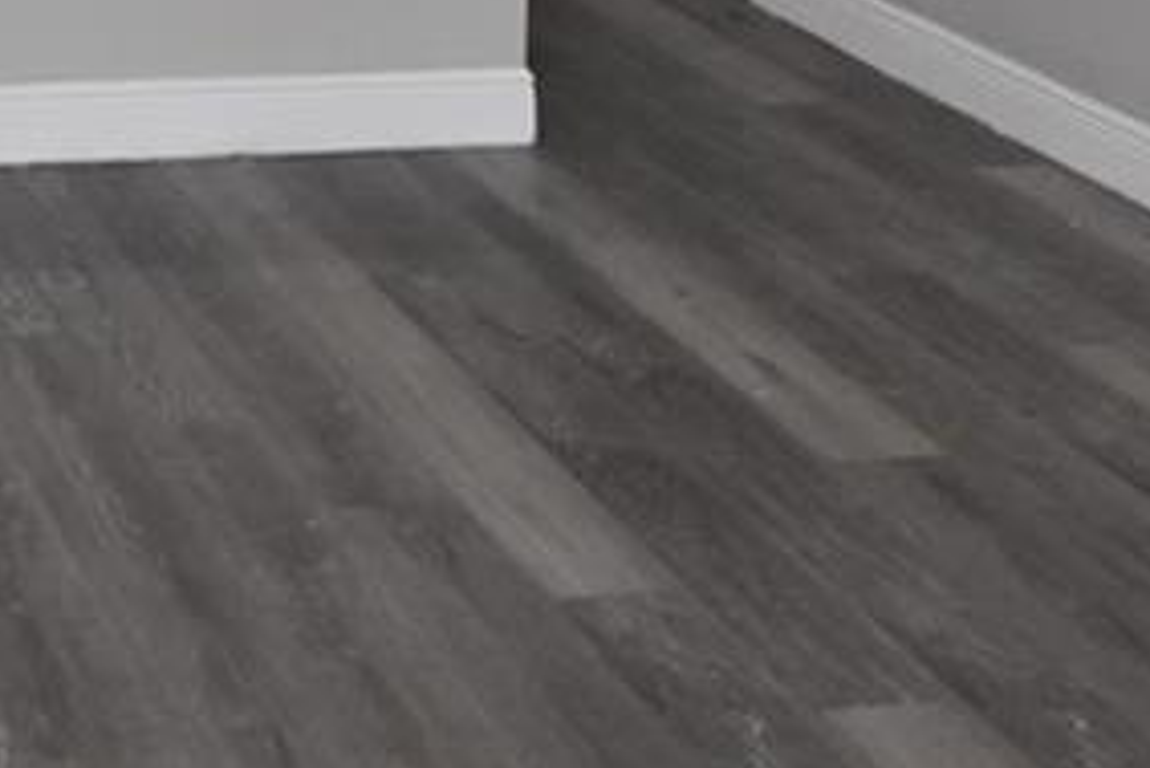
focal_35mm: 76
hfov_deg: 23.6
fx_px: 2429
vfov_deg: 15.5
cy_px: -595
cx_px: -329
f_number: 8
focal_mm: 14
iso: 1600
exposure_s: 1/200
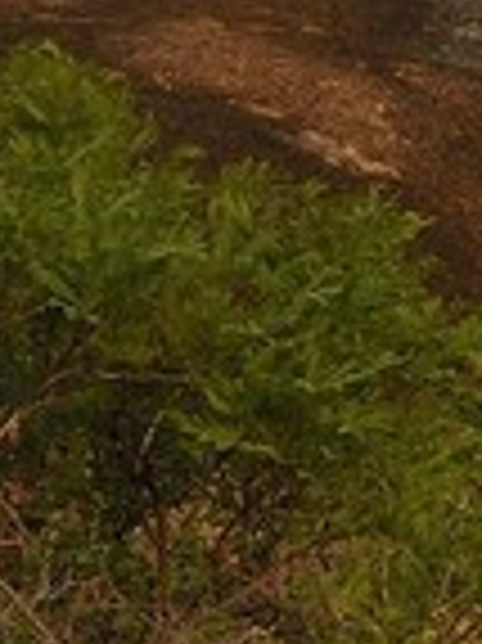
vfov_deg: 4.6
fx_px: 7995
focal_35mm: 430
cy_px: 630
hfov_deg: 3.1
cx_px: 2969
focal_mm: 40
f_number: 13
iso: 400
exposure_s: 1/200
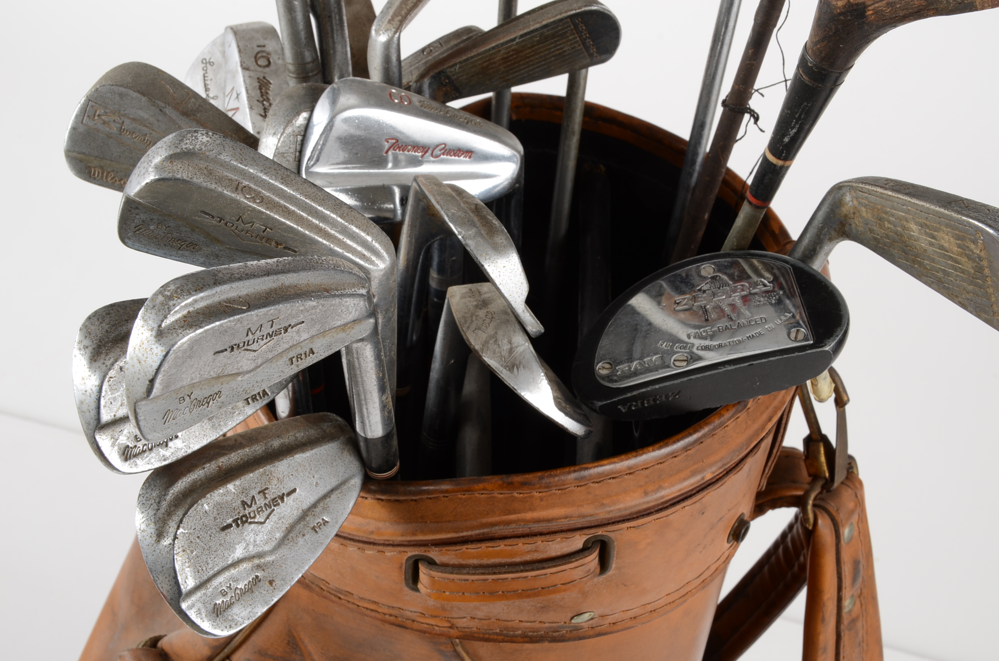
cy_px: 330
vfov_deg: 23.7
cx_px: 500
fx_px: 1578
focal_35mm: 57
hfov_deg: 35.1
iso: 200
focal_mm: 38
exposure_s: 1/125
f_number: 14
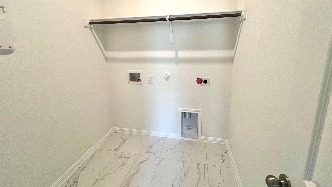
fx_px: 132
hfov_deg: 103.0
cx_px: 169
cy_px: 75
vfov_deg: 69.8
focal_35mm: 15
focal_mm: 1.57
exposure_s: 1/120
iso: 200
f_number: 1.8
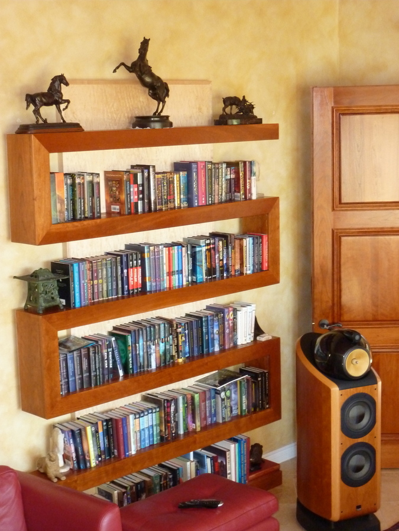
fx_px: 968
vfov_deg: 30.7
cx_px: 200
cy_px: 266
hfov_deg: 23.3
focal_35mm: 63
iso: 640
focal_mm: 10.3
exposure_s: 1/30
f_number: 4
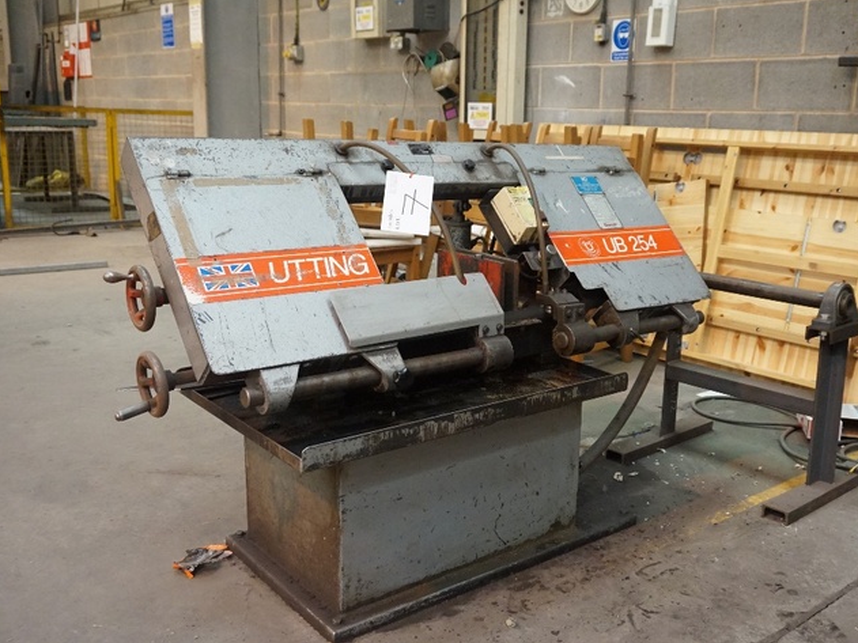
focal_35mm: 35
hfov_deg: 53.1
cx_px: 487
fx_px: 856
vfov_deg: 41.2
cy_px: 318
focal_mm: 21
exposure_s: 1/100
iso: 3200
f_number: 4
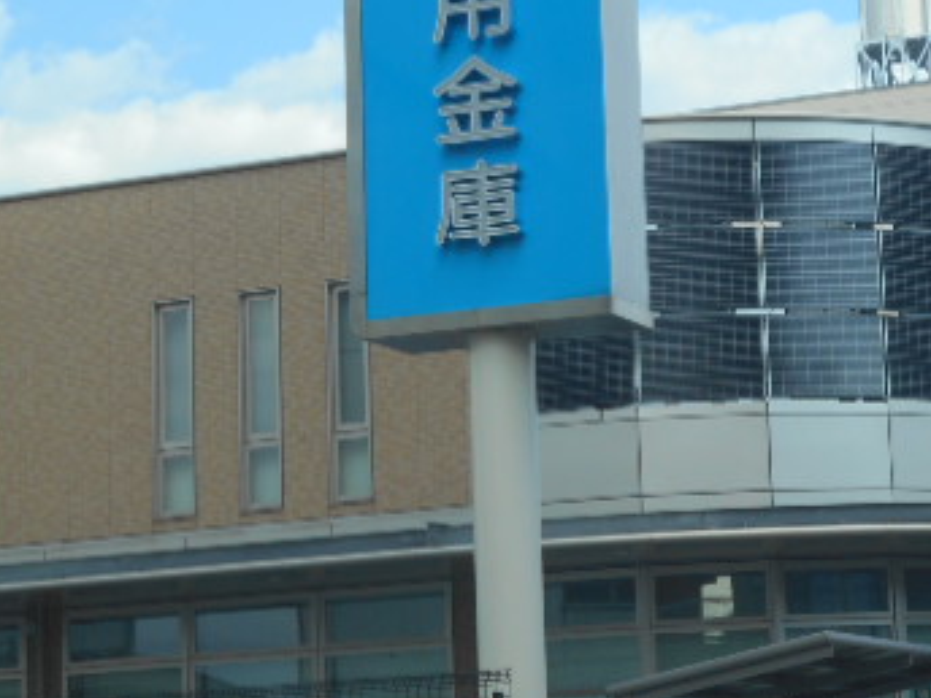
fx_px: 2905
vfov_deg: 13.7
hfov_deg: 17.9
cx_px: 844
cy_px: 257
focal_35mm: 108
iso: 80
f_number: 4.9
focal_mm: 10
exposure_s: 1/320
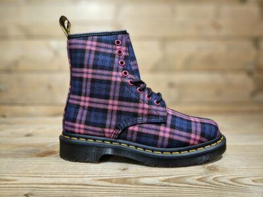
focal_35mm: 23
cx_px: 132
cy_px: 98
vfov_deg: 58.9
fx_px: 175
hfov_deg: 73.9
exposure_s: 1/101
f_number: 1.8
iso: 80
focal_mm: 5.4
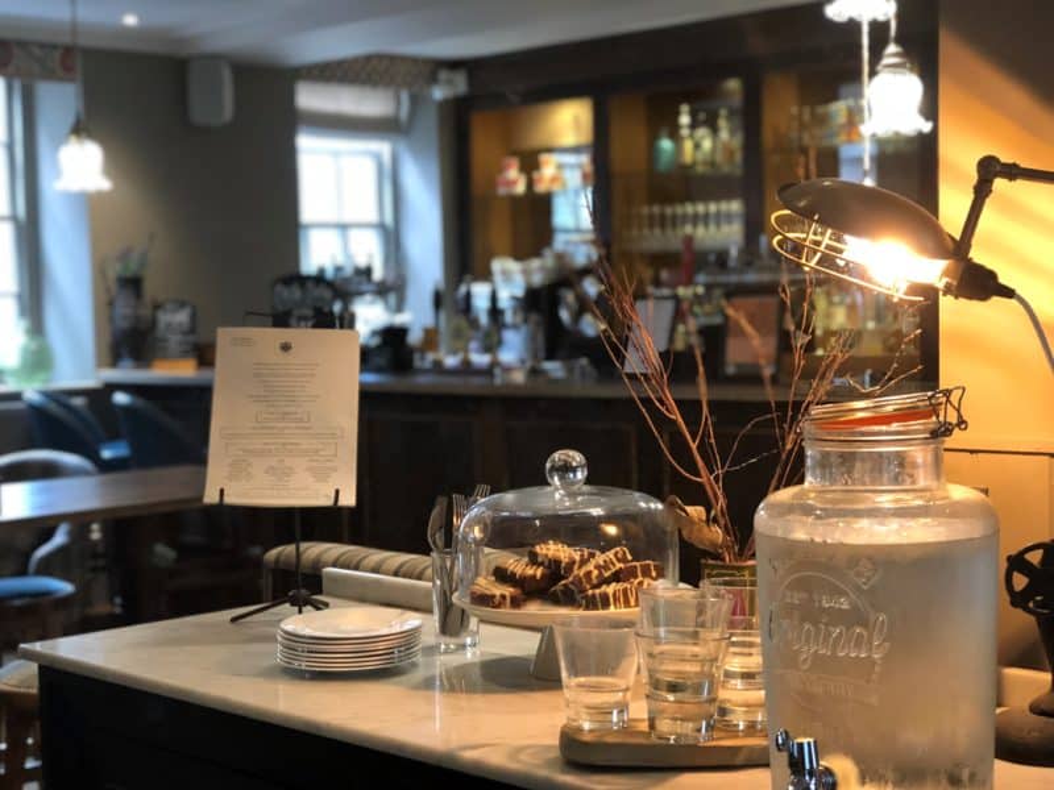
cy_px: 395
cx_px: 527
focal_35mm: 57
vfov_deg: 25.7
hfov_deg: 33.8
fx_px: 1736
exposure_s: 1/50
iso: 500
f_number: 2.8
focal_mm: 6.6
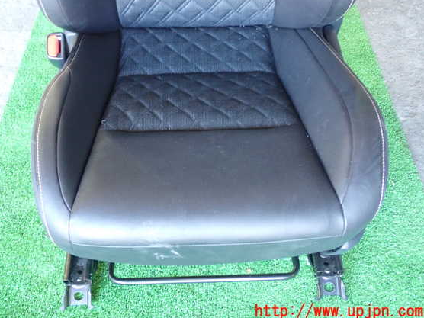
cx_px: 198
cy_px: 149
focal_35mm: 41
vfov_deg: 35.1
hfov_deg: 45.7
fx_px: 502
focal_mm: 6.83
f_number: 2.7
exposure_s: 1/25
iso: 800
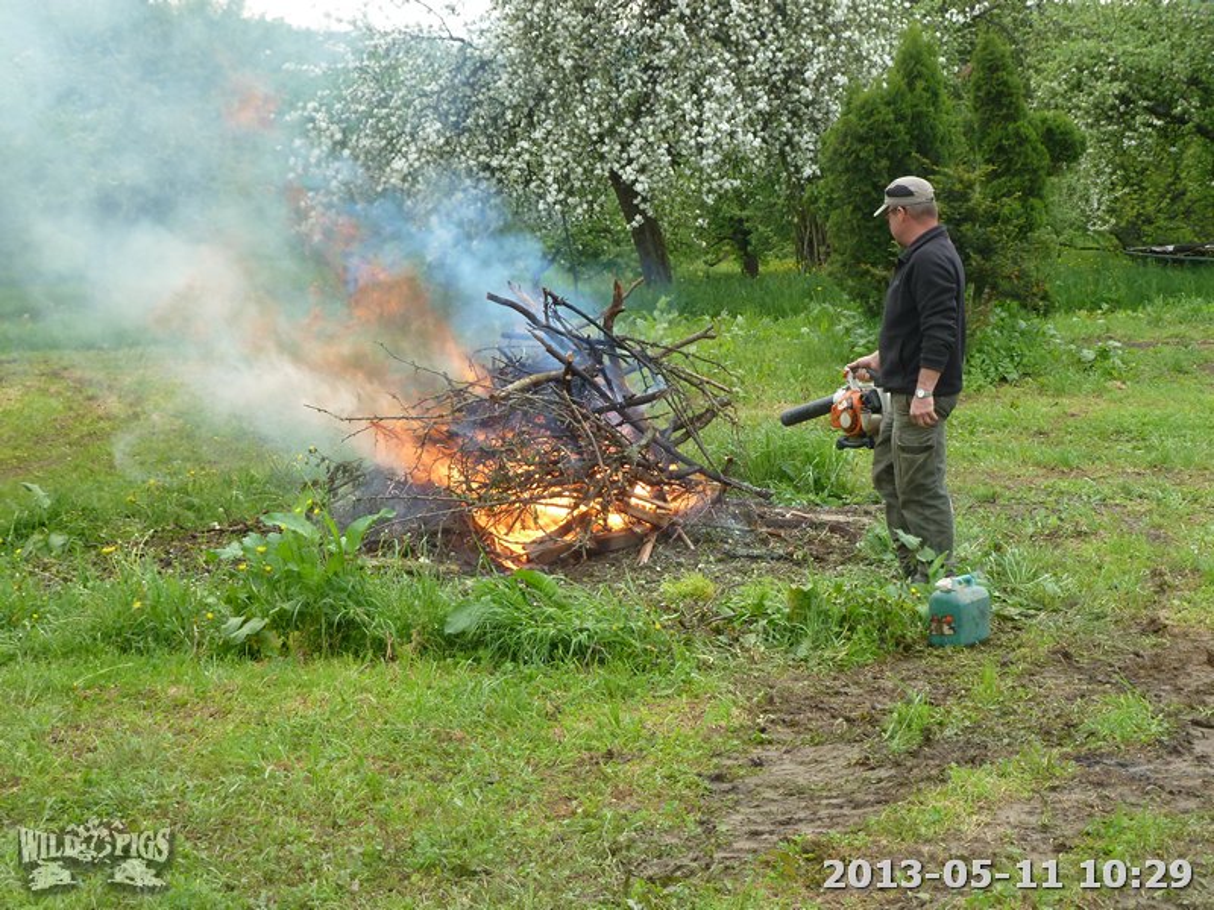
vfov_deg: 21.9
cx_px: 607
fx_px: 2350
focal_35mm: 67
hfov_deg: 29.0
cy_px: 455
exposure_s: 1/200
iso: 160
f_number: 4.1
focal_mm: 11
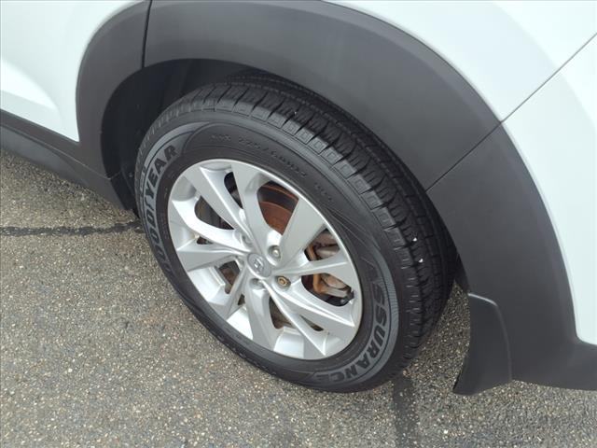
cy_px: 224
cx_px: 298
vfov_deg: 51.4
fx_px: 466
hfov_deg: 65.3
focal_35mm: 27
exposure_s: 1/357
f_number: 1.9
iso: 40
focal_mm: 3.58
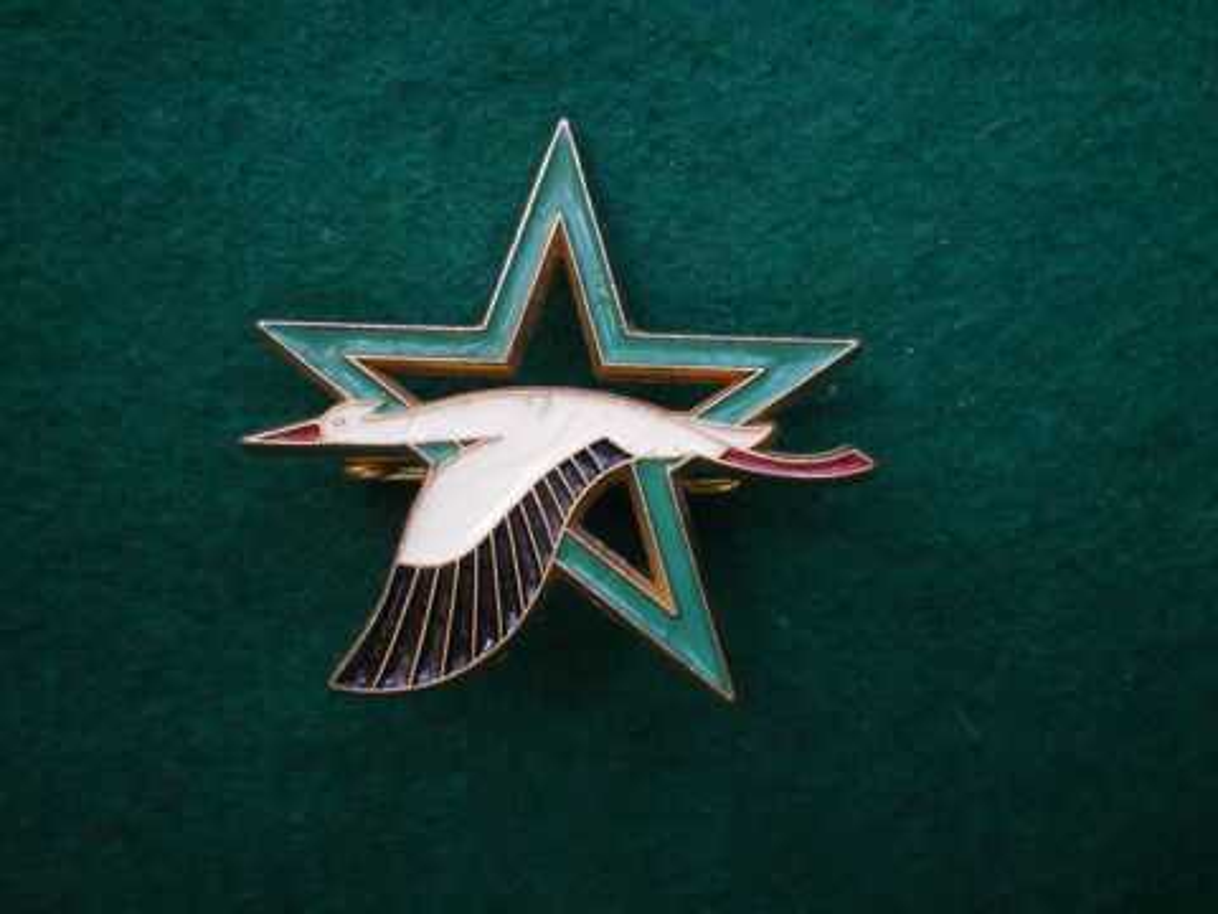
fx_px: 1337
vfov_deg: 37.7
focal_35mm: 38
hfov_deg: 49.0
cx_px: 609
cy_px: 457
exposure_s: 1/50
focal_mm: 6.3
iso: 80
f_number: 3.1
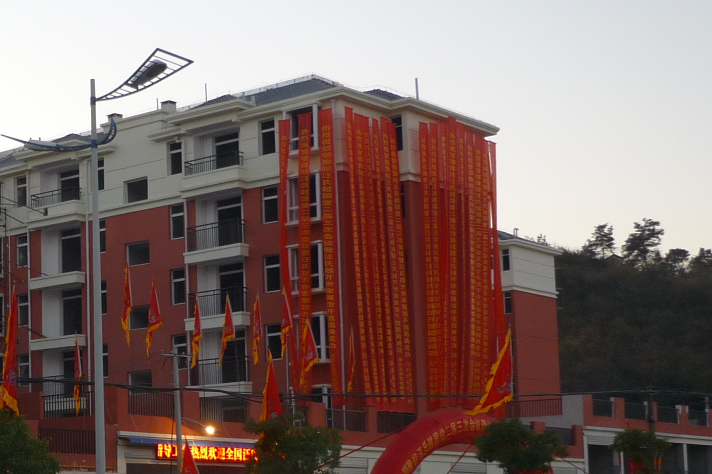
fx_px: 1542
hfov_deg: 24.5
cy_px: 358
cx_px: -47
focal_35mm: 78
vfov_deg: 17.4
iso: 100
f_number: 2.8
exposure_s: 1/80
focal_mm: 5.5
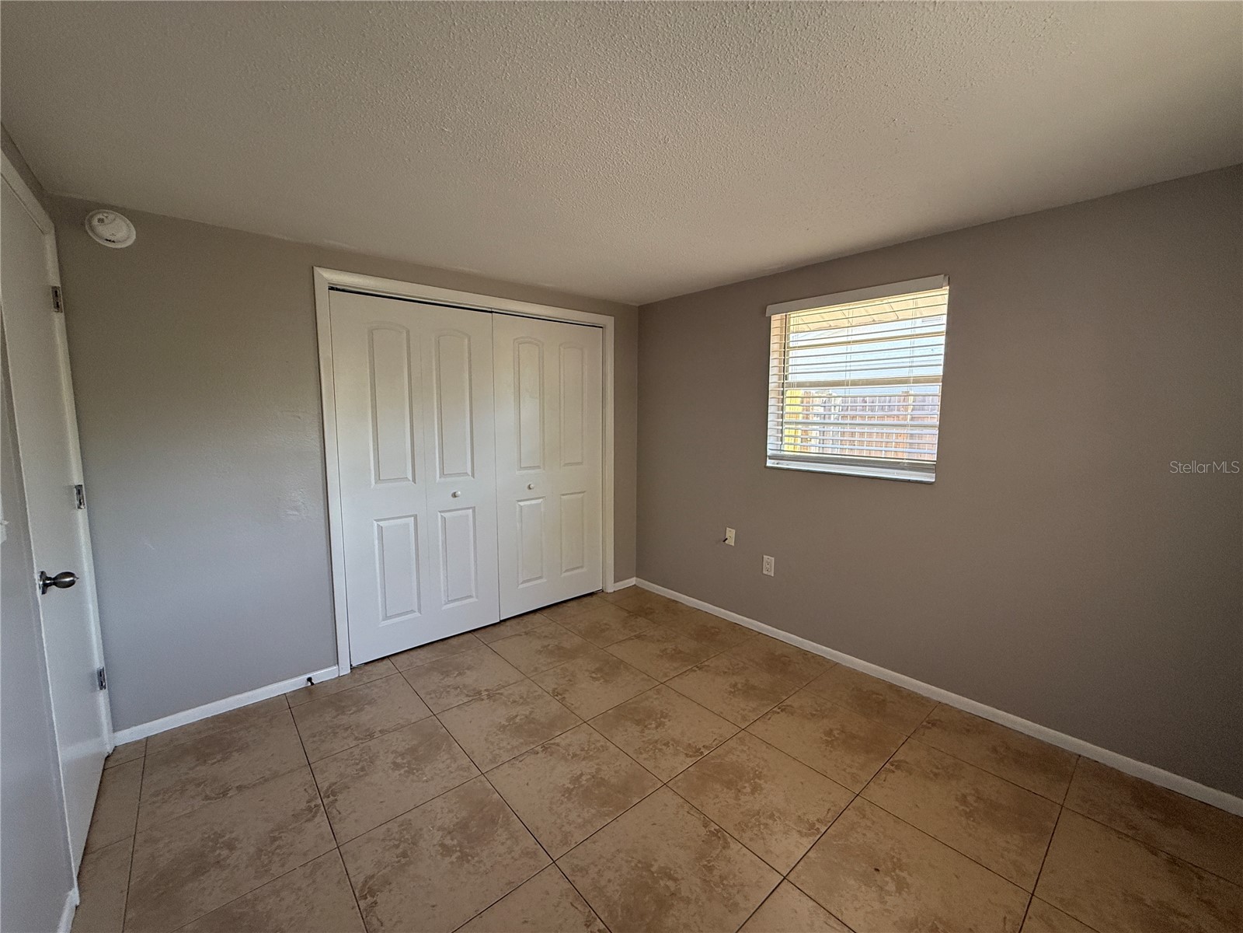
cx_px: 622
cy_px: 466
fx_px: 503
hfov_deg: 102.1
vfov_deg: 85.7
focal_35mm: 14
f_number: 2.2
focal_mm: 2.22
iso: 125
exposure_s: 1/99
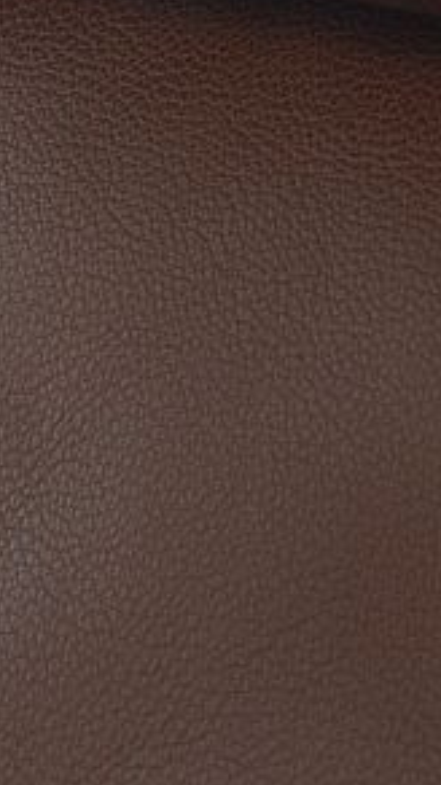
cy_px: -116
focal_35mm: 566
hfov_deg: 2.1
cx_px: -234
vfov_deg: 3.8
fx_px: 11780
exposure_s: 1/125
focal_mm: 70
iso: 100
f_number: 22
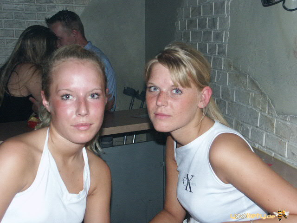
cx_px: 148
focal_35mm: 43
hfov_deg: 43.9
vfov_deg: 33.6
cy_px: 112
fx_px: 369
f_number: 2.8
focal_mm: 11.07
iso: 200
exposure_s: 1/45
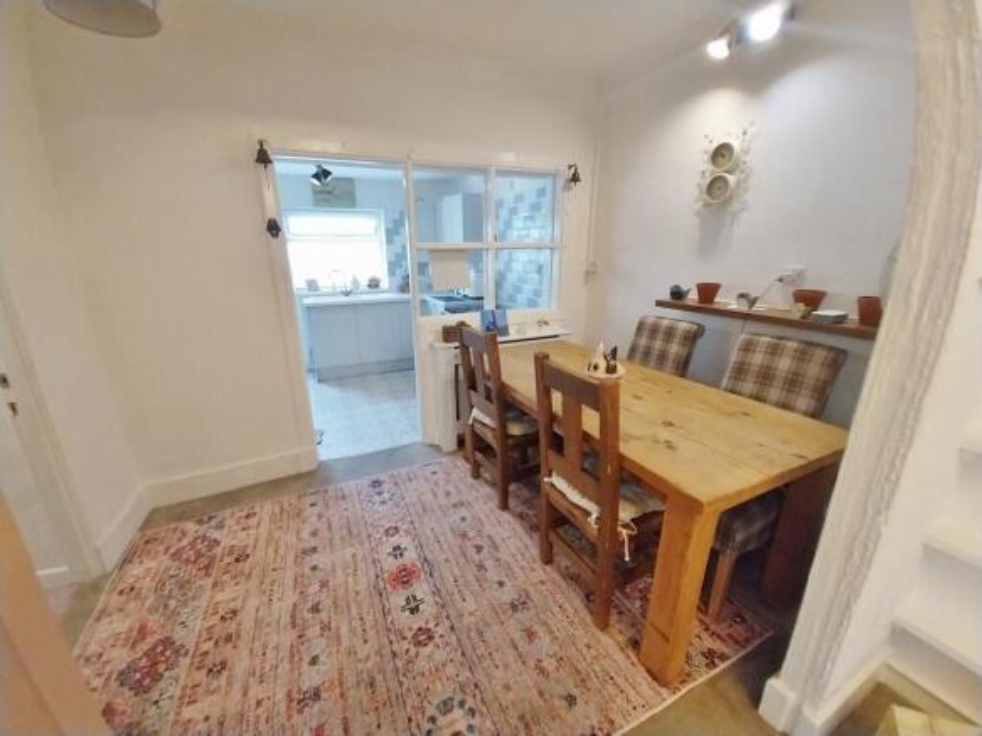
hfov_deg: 106.2
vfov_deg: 89.9
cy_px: 368
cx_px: 491
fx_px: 369
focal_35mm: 13
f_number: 2.2
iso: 202
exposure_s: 1/25
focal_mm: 1.13
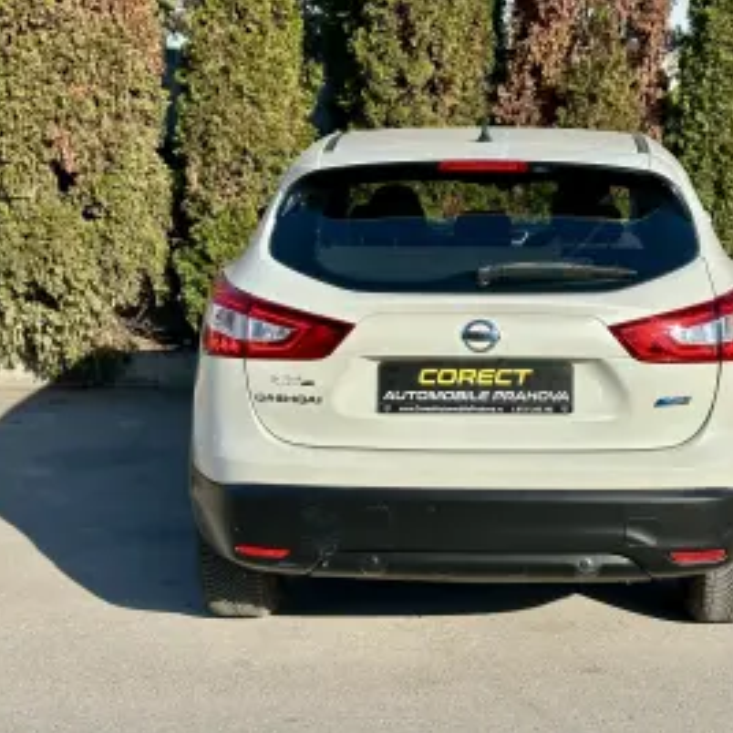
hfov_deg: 29.9
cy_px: 366
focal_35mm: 57
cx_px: 465
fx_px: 1366
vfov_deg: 30.0
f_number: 1.78
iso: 64
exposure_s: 1/6211
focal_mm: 6.86
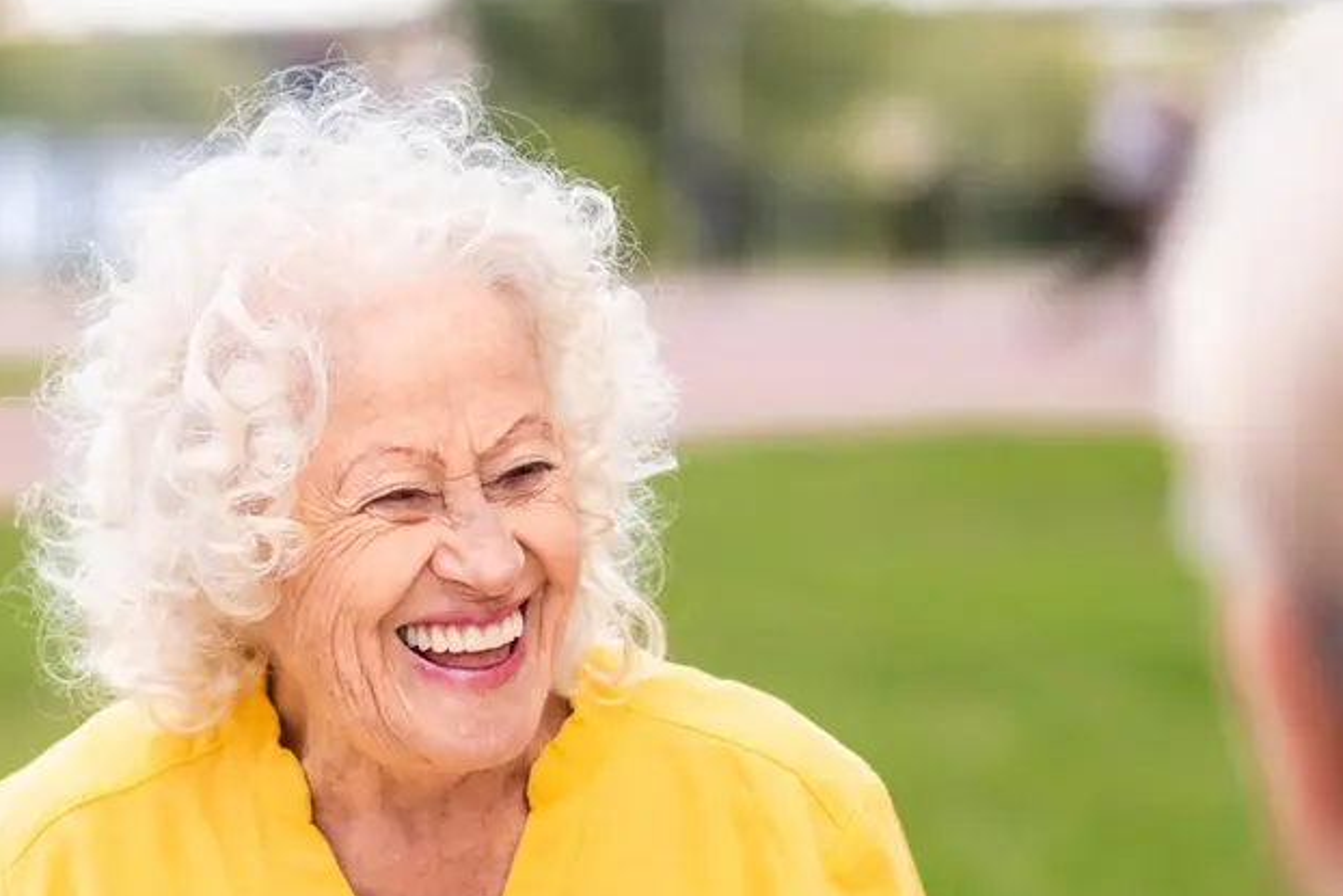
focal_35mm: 164
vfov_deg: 8.3
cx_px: 220
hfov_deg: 12.5
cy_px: 810
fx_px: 6119
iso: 400
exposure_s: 1/1600
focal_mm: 85
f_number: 2.5
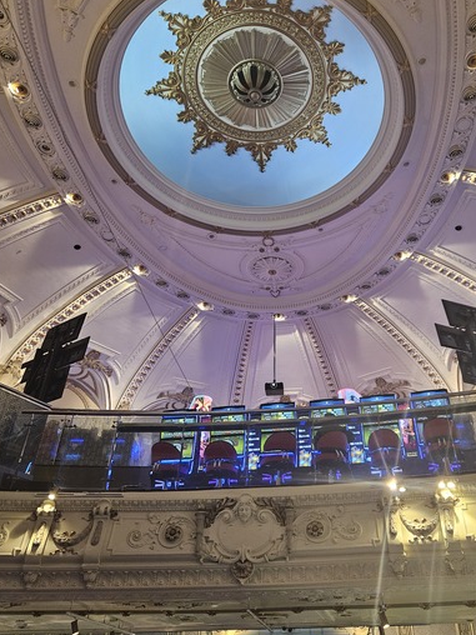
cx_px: 286
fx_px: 532
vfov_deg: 61.4
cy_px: 271
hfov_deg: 47.9
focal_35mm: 29
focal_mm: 5.4
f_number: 1.8
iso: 500
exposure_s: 1/100
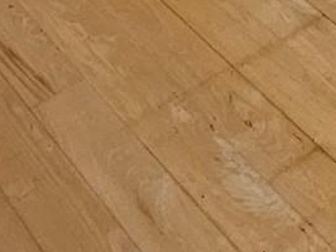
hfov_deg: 18.7
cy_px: -583
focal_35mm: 100
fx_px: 972
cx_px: 390
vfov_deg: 9.7
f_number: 2.2
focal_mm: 2.2
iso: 80
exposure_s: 1/120
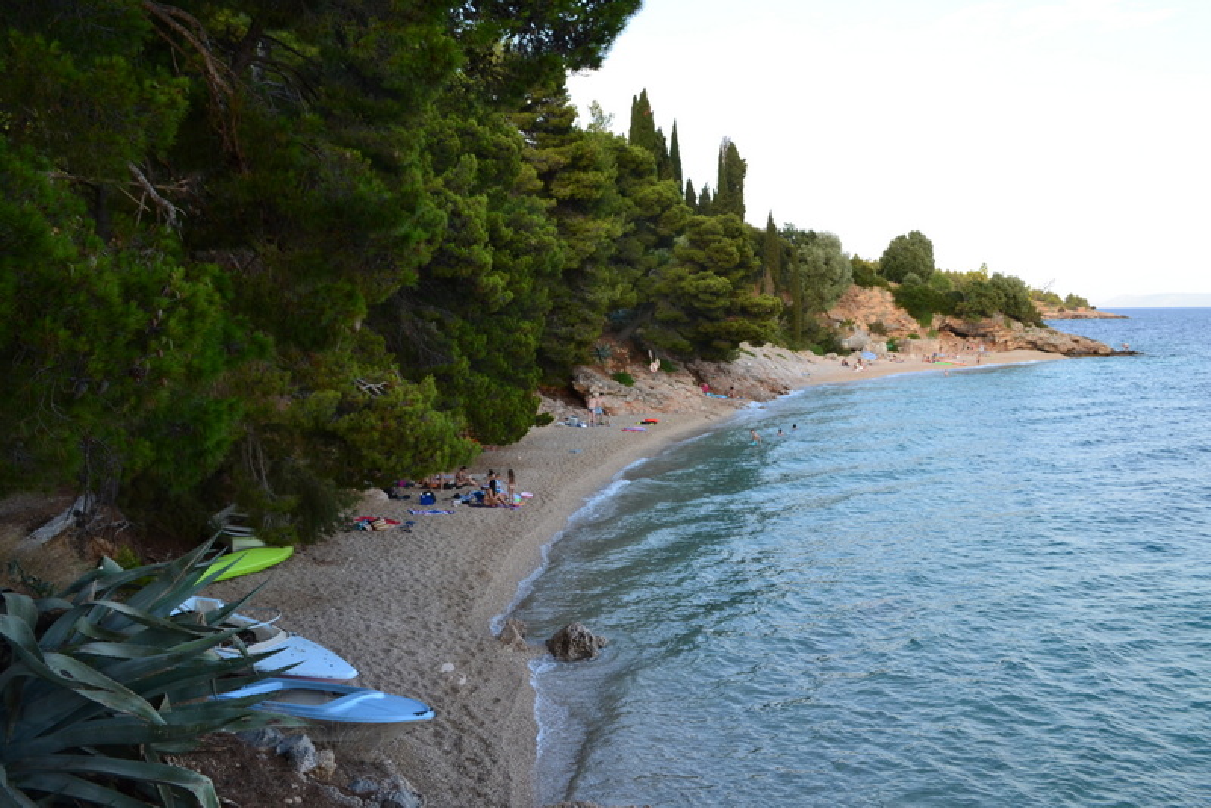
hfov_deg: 61.9
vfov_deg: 43.6
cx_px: 606
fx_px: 1009
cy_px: 404
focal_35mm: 30
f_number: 9
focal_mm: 20
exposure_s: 1/125
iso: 400
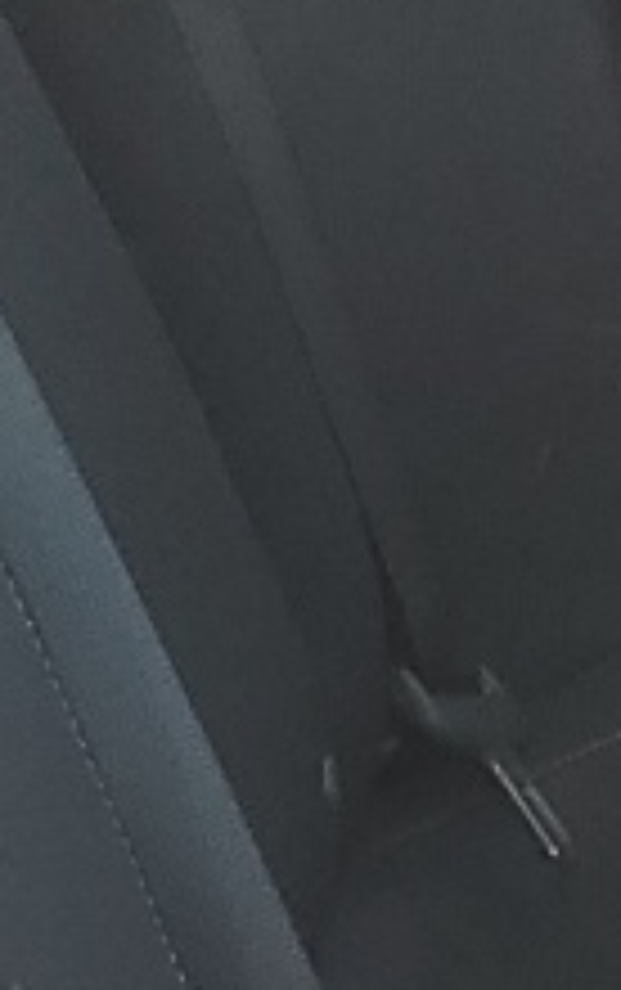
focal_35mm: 200
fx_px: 5402
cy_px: 1984
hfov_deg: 6.4
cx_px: 1184
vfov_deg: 9.7
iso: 50
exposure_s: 1/141
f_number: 1.5
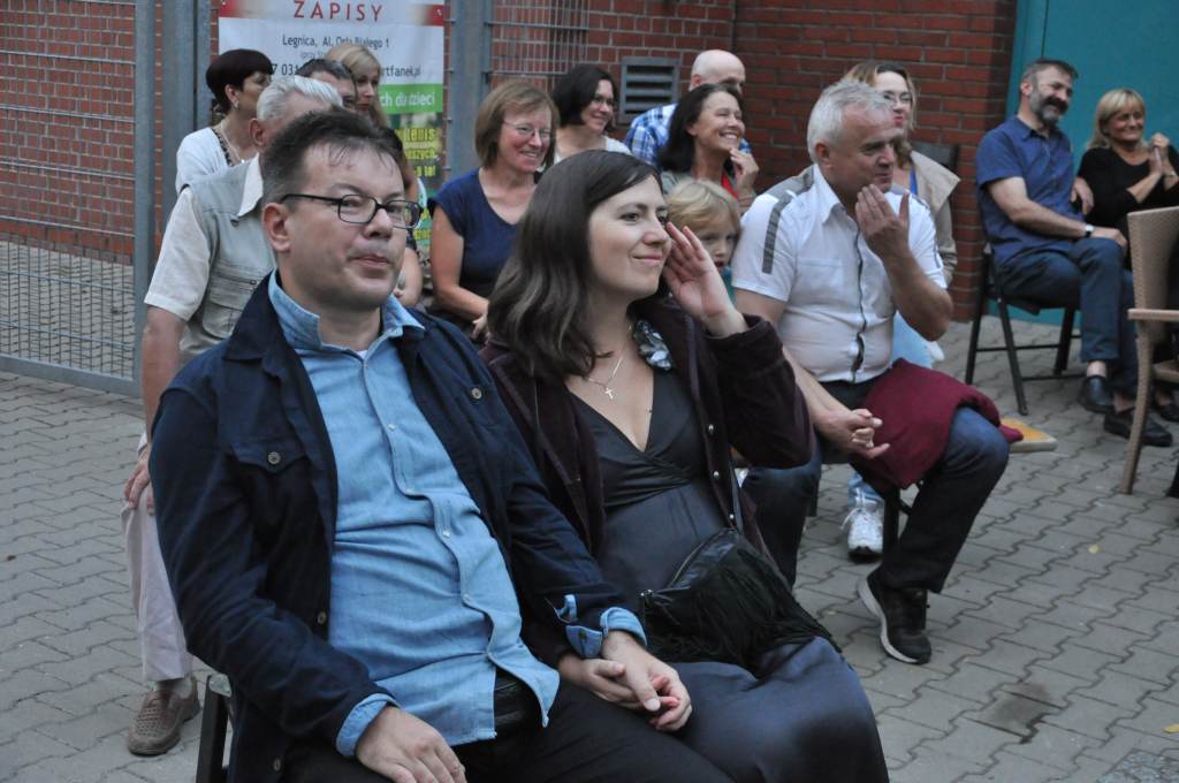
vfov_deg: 26.4
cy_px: 392
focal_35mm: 51
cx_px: 590
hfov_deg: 38.9
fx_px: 1668
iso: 2000
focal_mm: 34
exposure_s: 1/200
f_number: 4.2
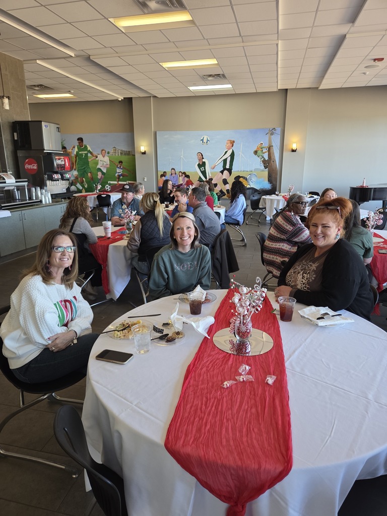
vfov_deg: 73.9
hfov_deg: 58.9
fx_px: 343
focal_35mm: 23
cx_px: 194
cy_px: 258
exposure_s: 1/120
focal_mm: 5.4
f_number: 1.8
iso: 160
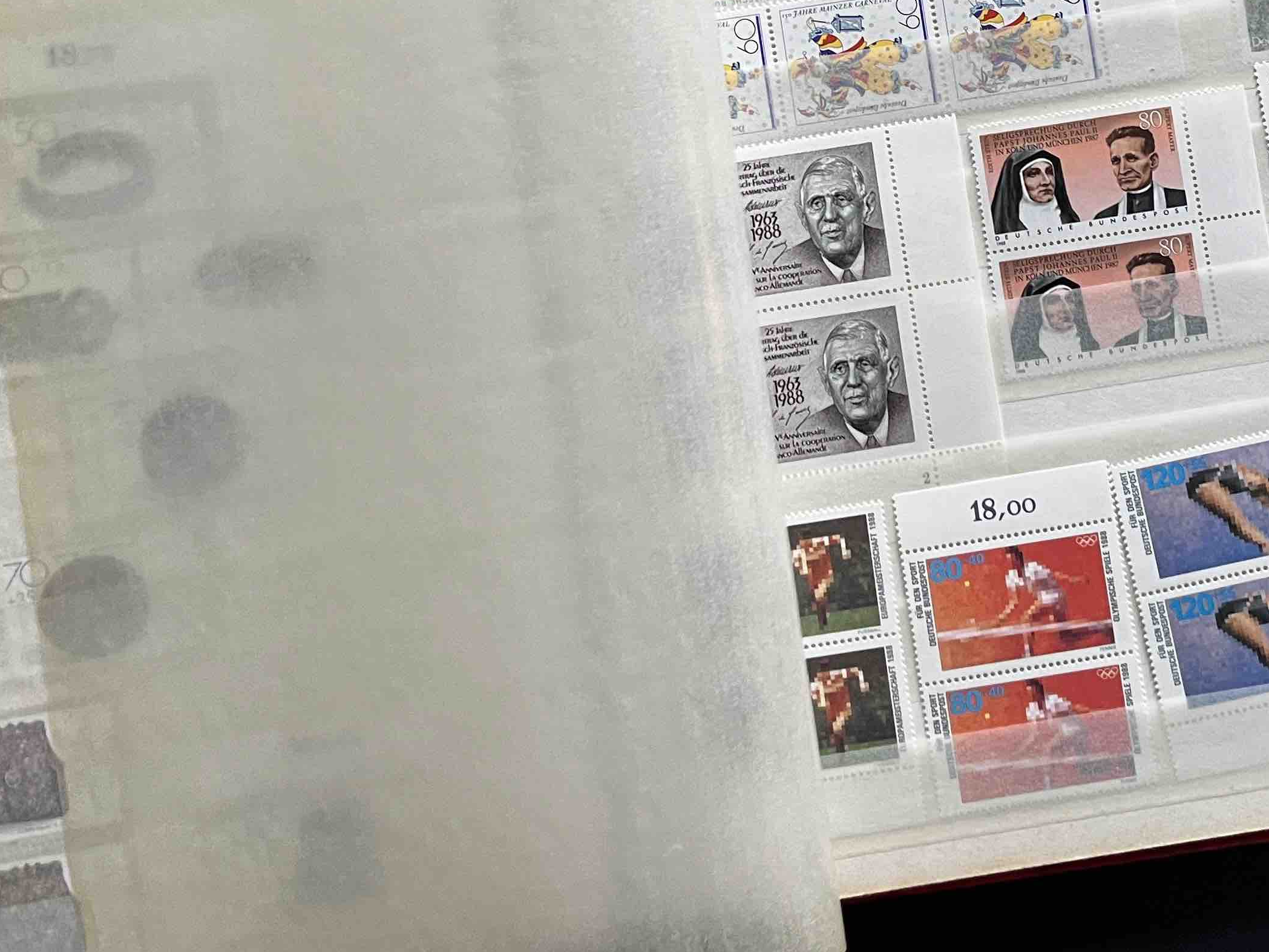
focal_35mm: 50
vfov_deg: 28.1
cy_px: 115
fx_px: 1833
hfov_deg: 37.1
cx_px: 985
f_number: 1.6
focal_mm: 5.1
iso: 160
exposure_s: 1/60
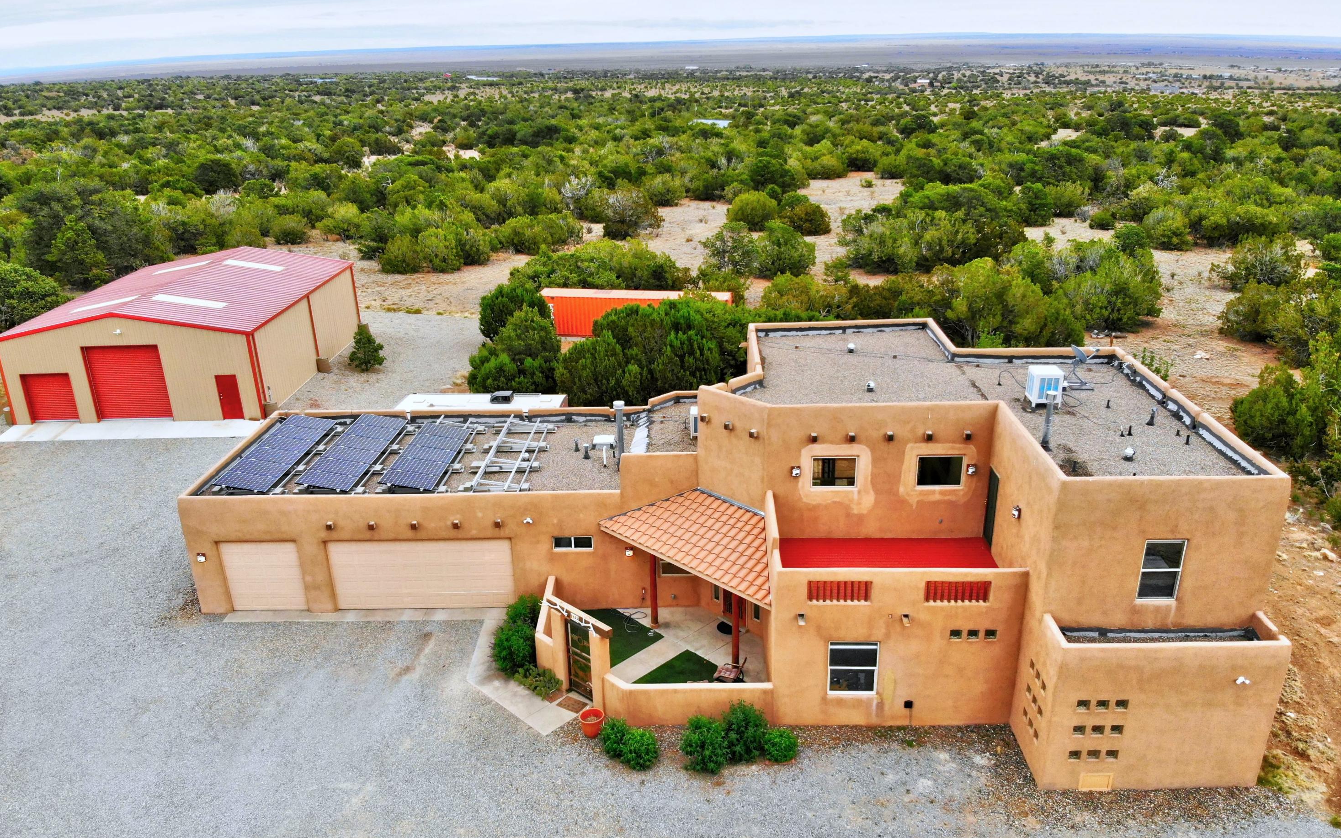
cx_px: 670
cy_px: 463
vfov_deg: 47.5
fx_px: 950
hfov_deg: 70.4
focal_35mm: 26
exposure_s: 1/334
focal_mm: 4.5
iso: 100
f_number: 2.8
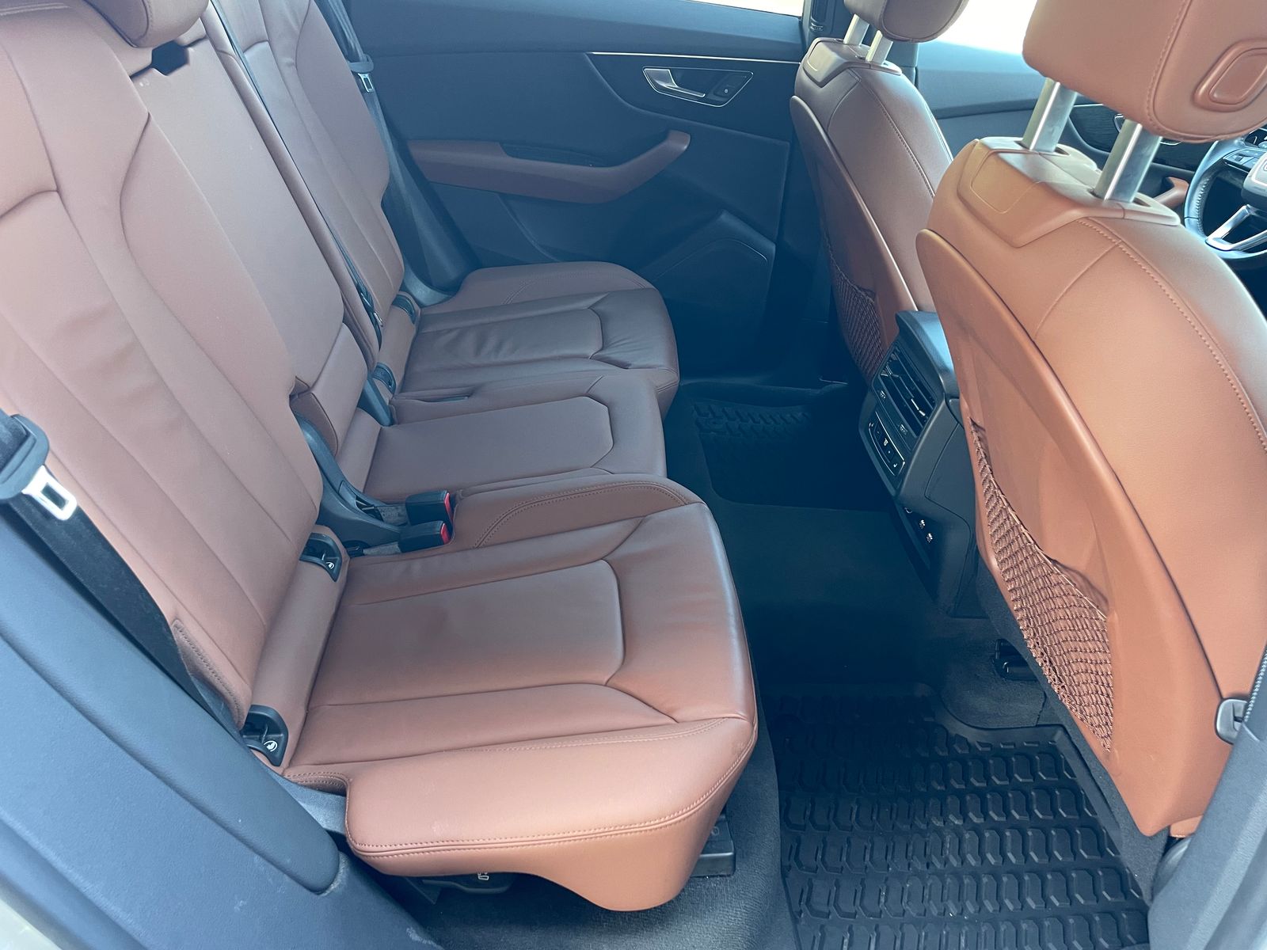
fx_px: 952
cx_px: 634
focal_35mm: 26
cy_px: 475
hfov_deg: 67.3
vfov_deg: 53.1
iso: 160
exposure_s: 1/60
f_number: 1.6
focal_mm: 4.2
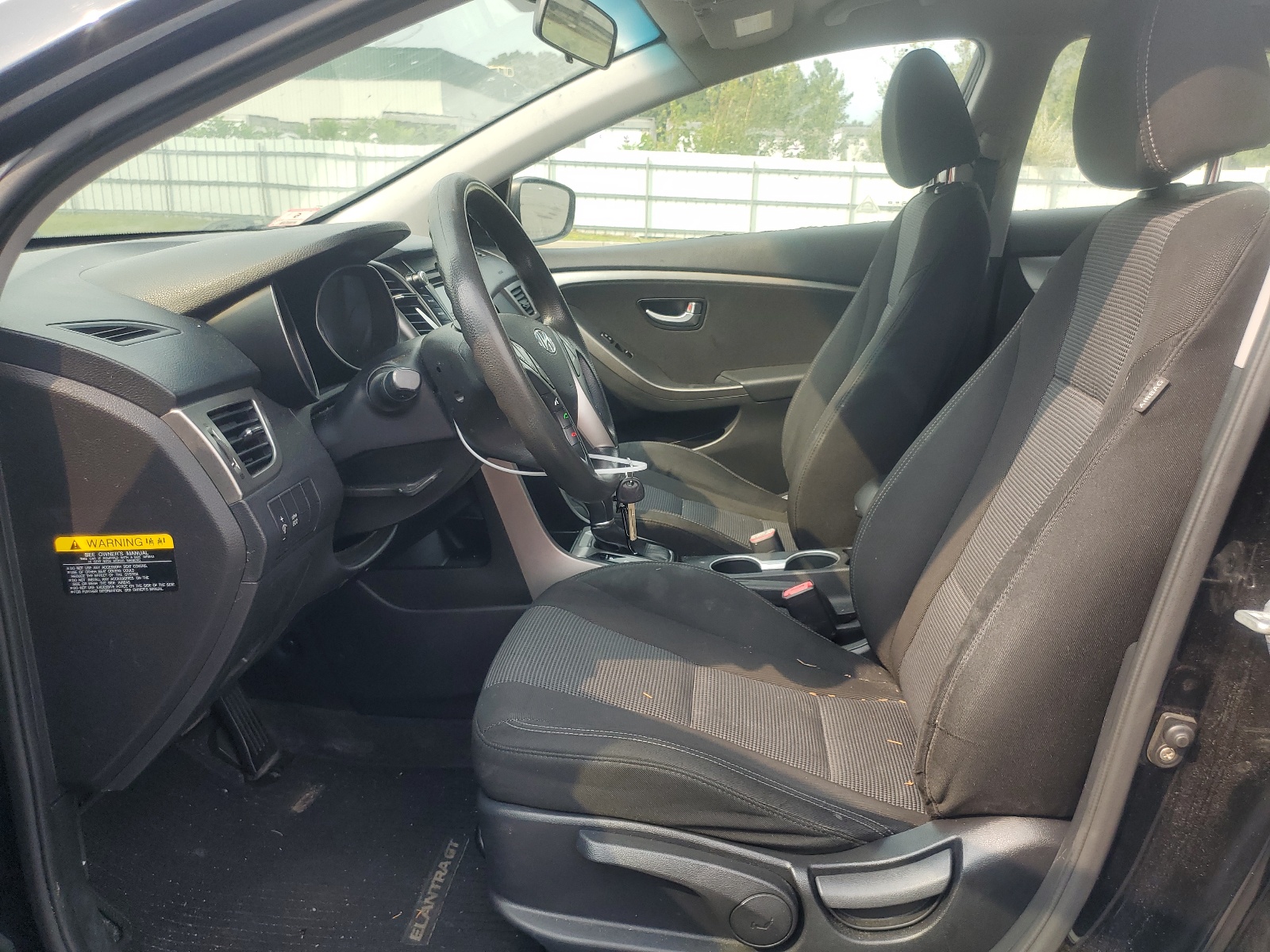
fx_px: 954
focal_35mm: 26
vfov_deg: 53.1
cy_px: 476
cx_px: 635
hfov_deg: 67.3
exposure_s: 1/500
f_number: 1.5
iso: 50
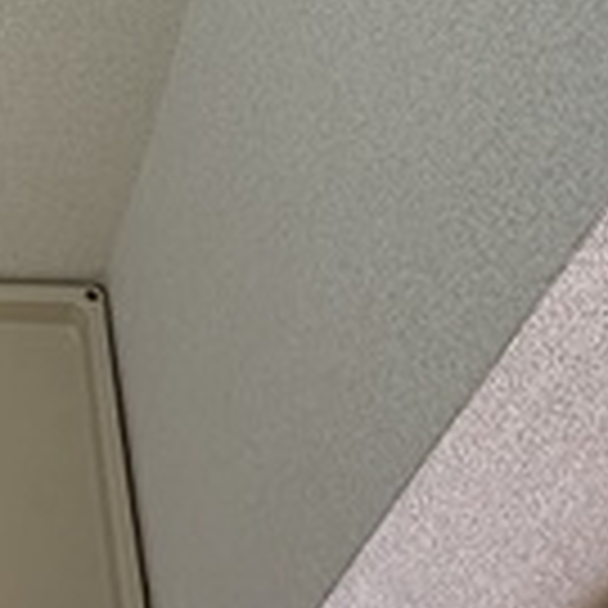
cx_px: -128
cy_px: -122
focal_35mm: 64
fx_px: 1272
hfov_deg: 24.3
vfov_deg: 24.4
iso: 500
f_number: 2.2
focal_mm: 2.22
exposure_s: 1/50
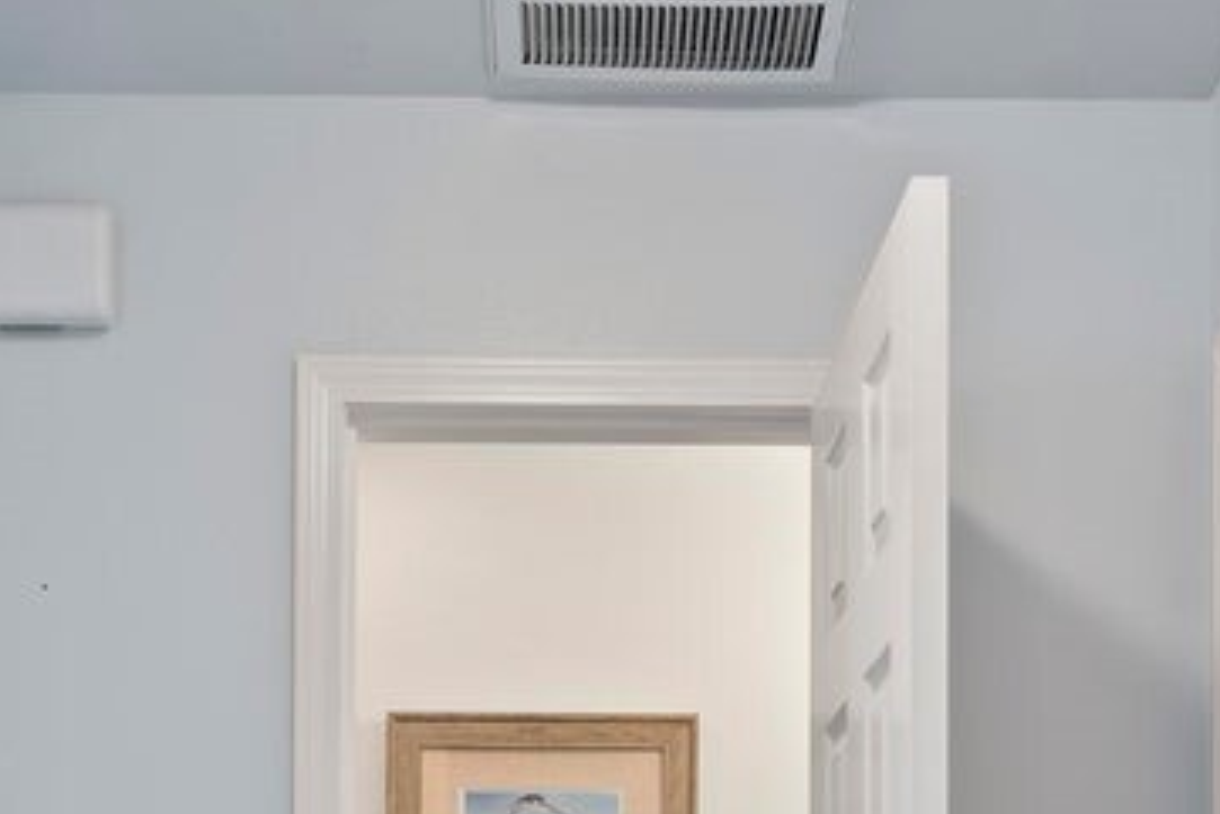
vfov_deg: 17.8
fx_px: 2305
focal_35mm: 68
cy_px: 1253
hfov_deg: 29.6
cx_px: 588
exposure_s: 1.3
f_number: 9
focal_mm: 16
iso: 250
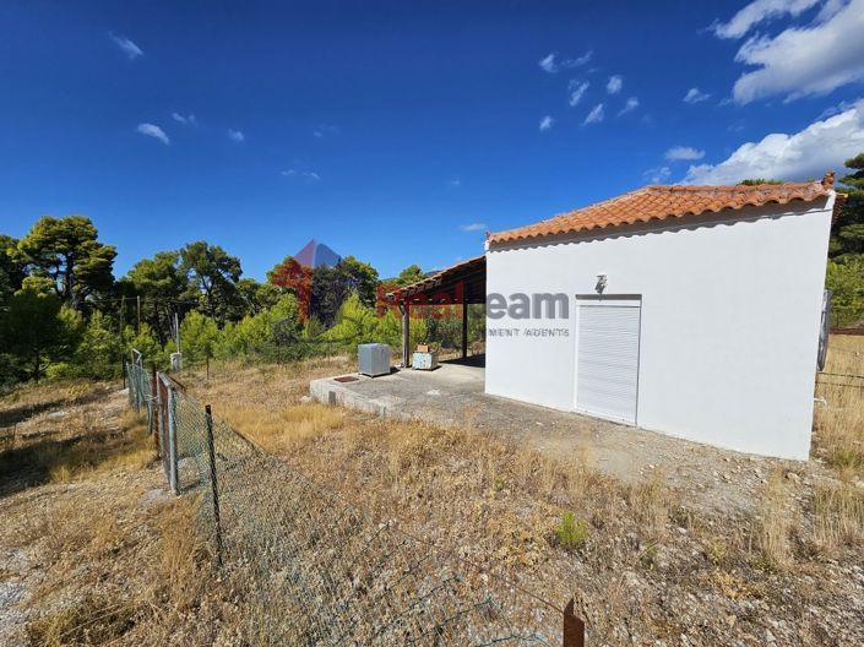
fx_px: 324
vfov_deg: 89.9
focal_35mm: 13
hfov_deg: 106.2
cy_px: 324
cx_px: 432
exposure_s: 1/5523
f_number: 2.2
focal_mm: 2.2
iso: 50
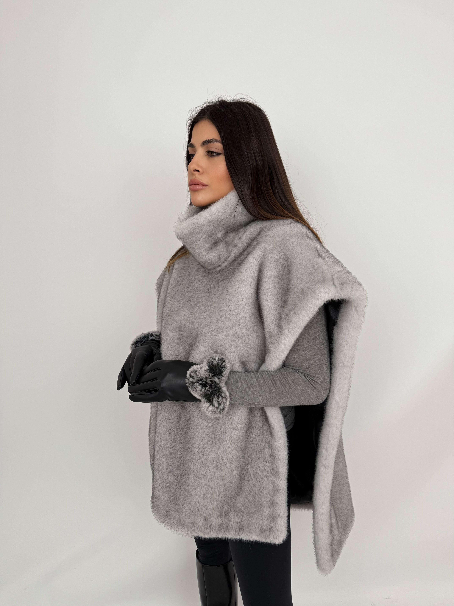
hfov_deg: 56.8
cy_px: 303
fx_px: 420
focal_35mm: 24
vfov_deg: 71.6
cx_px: 227
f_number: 1.78
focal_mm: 6.76
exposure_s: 1/365
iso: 80
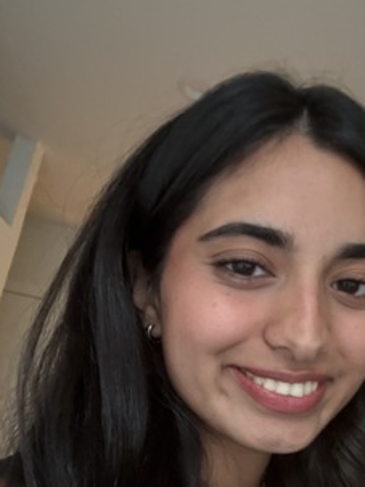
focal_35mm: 38
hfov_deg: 36.9
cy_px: 370
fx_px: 535
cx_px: 268
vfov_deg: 47.1
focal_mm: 2.69
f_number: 1.9
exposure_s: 1/30
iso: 400
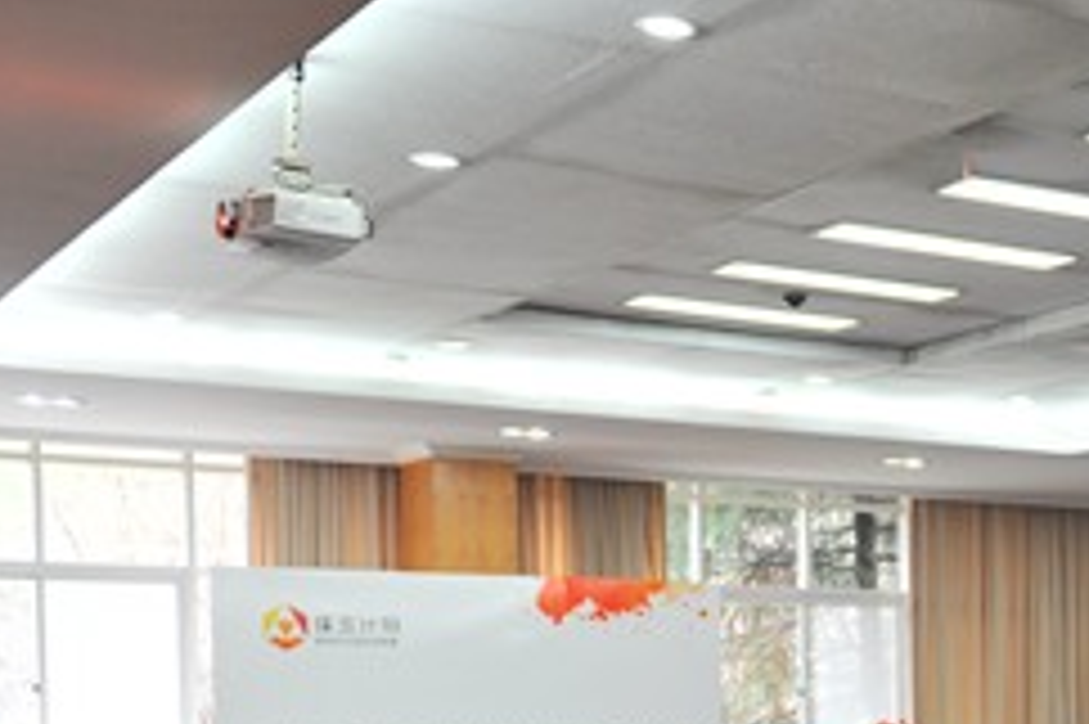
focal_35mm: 77
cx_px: 1233
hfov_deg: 24.4
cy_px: 816
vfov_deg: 17.1
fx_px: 2328
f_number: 3.2
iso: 640
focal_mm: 31
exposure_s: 1/60
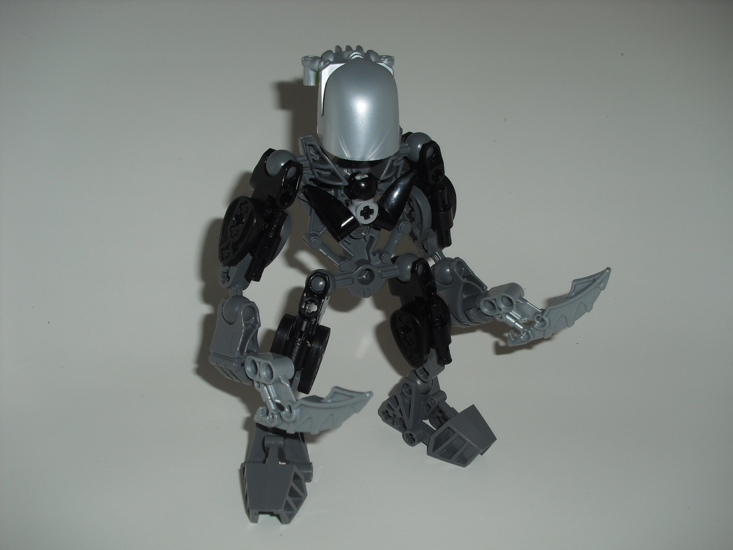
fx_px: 762
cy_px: 275
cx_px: 366
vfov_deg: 39.7
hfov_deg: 51.4
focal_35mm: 36
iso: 64
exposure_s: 1/60
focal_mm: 6.3
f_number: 3.1
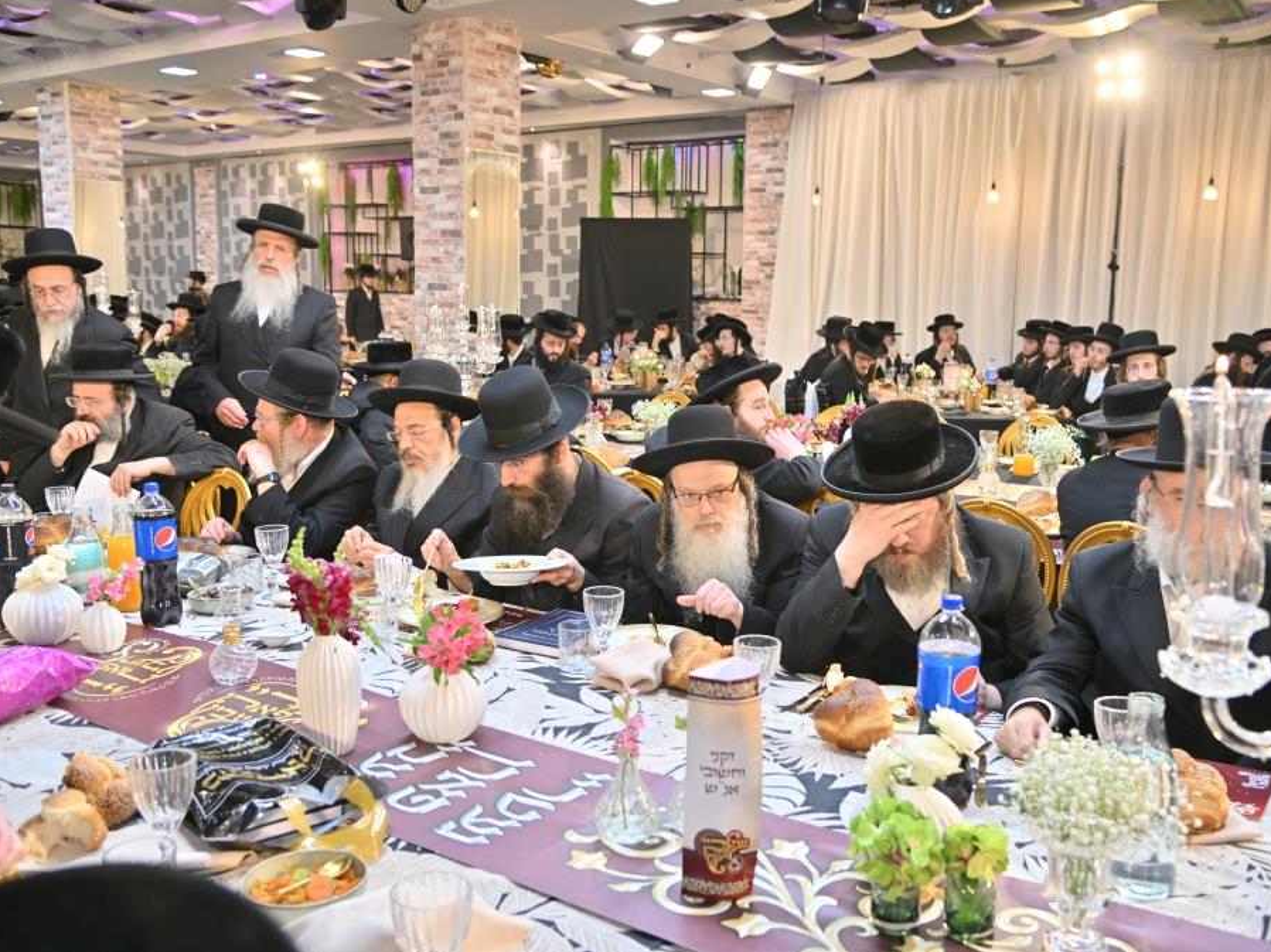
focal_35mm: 34
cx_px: 675
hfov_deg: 53.9
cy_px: 472
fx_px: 1248
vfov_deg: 41.8
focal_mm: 31
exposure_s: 1/100
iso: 320
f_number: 4
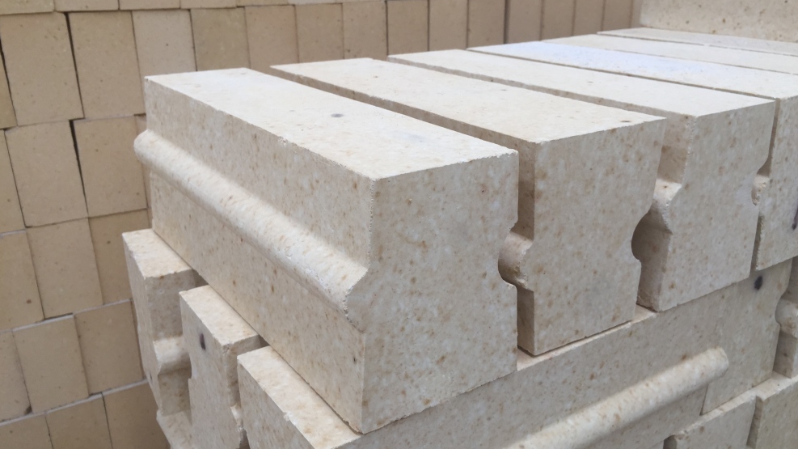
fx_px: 677
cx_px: 398
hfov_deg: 61.0
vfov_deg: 36.6
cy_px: 244
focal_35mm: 32
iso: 32
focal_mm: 4.15
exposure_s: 1/130
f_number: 2.2
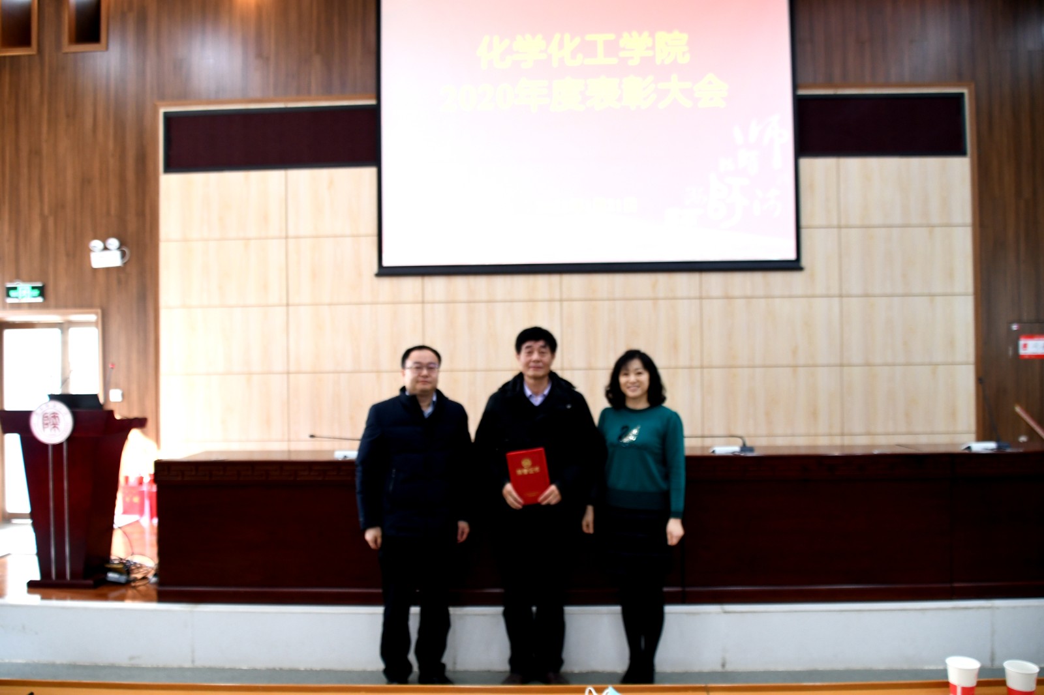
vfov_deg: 47.9
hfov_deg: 67.4
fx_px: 783
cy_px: 348
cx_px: 522
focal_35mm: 27
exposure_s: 1/30
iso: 900
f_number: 3.5
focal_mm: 18
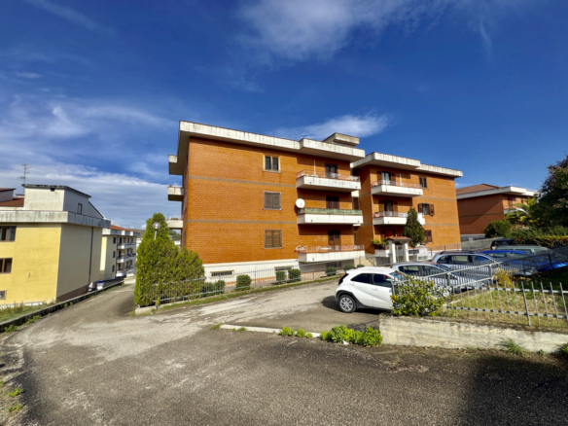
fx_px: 230
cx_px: 284
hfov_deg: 102.1
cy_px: 213
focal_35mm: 14
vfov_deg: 85.7
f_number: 2.2
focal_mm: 2.22
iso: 50
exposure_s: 1/1976
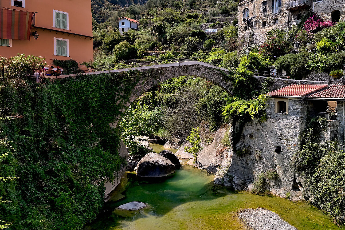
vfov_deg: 47.2
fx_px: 249
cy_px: 50
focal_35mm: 26
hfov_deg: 63.3
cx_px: 276
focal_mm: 14
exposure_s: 1/250
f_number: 6.3
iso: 160
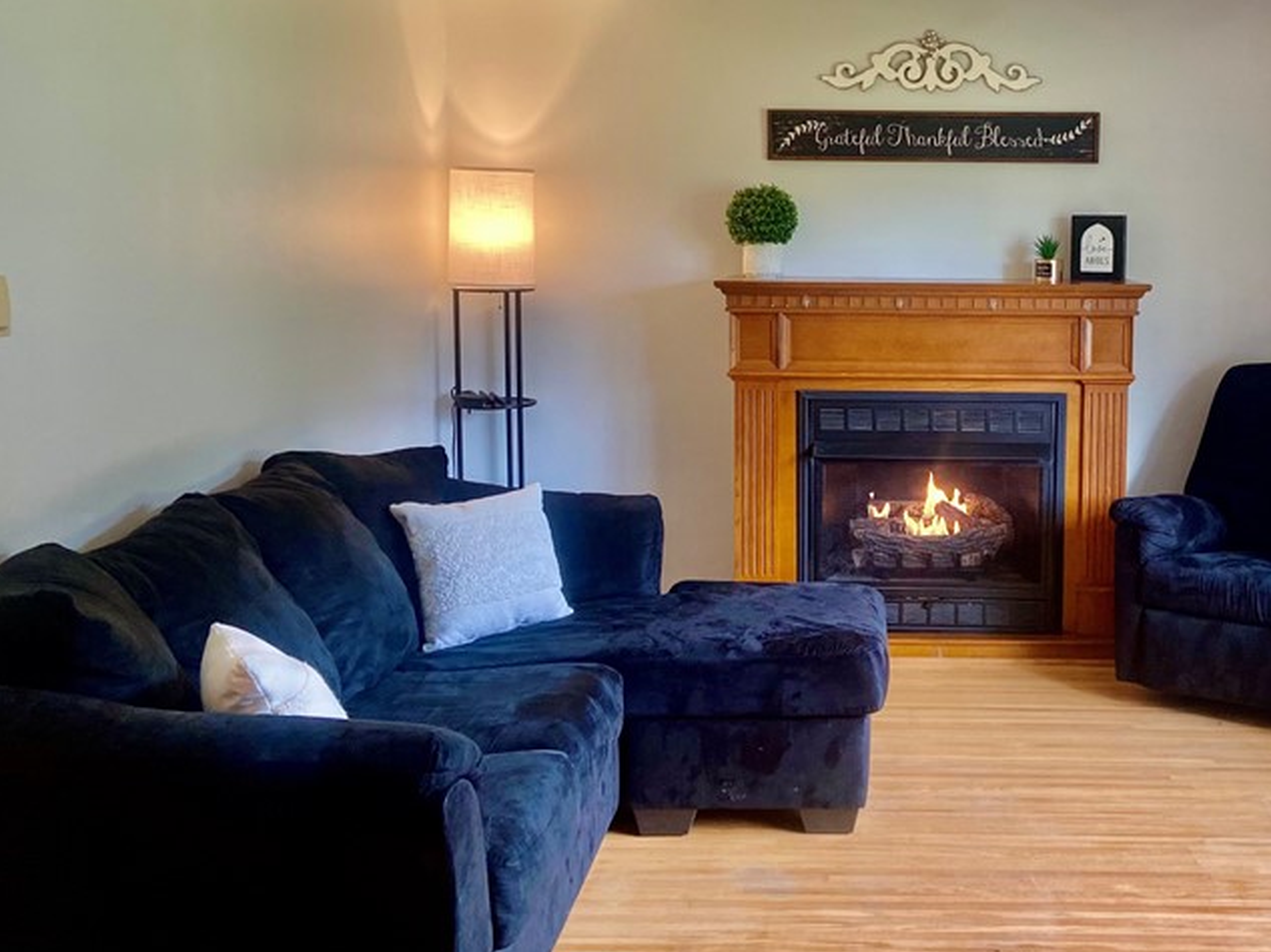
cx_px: 890
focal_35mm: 42
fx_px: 1542
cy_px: 400
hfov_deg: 43.9
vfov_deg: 34.3
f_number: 1.8
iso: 100
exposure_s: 1/60
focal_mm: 4.25
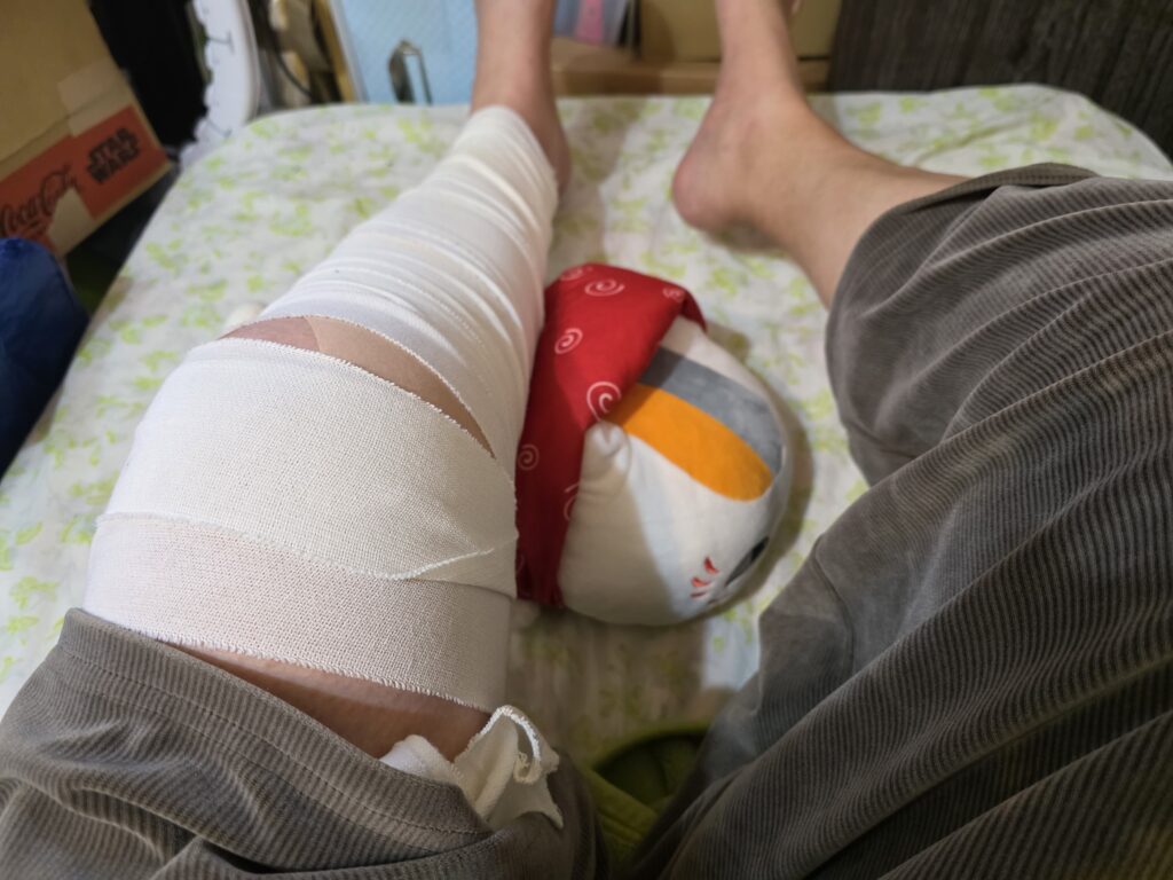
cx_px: 586
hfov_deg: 73.9
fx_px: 779
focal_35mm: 23
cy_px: 440
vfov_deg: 58.9
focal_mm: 6.3
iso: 640
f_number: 1.7
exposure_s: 1/100
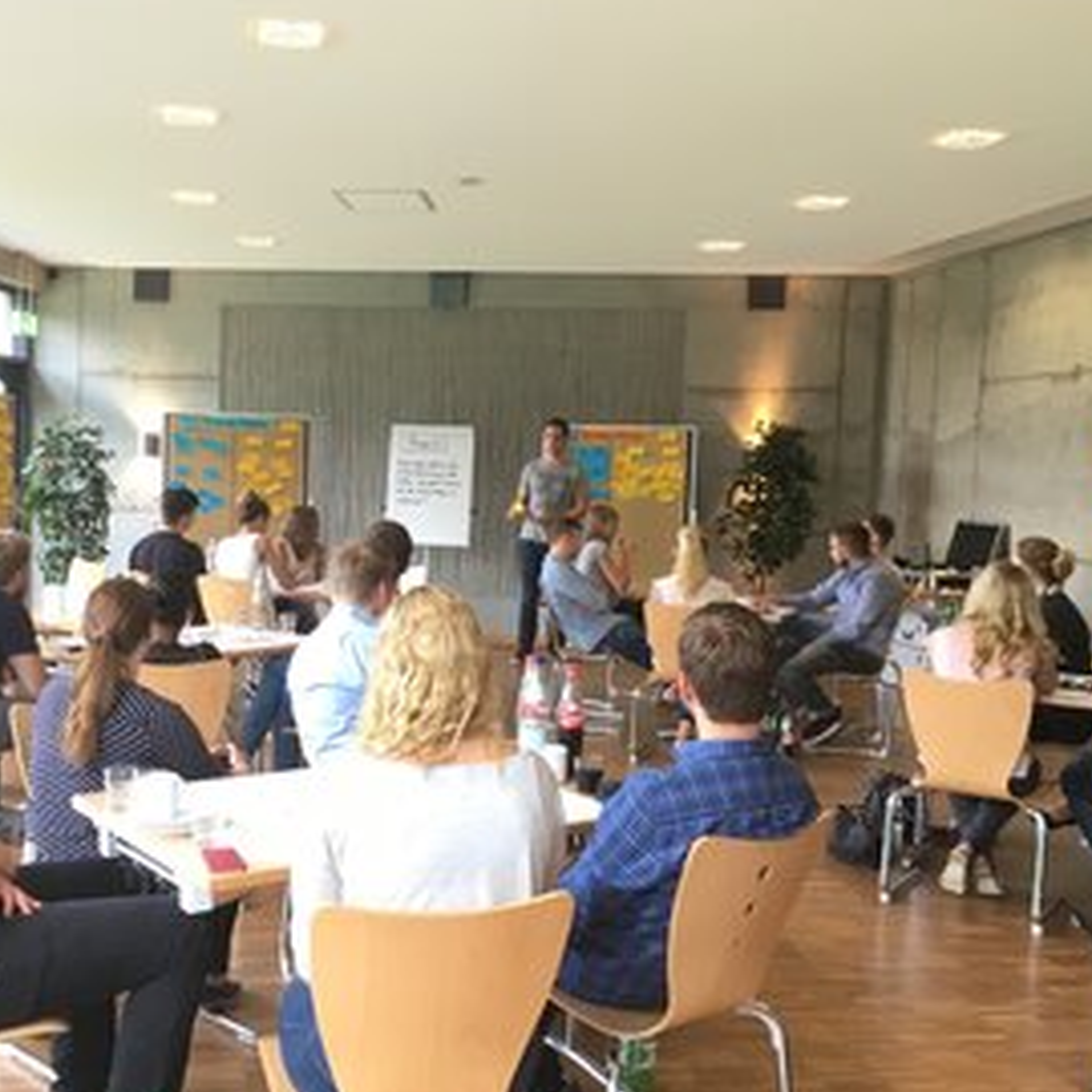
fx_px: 1356
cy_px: 562
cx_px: 396
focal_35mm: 38
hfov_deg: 43.4
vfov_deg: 43.9
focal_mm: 4.15
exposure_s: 1/33
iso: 64
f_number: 2.2
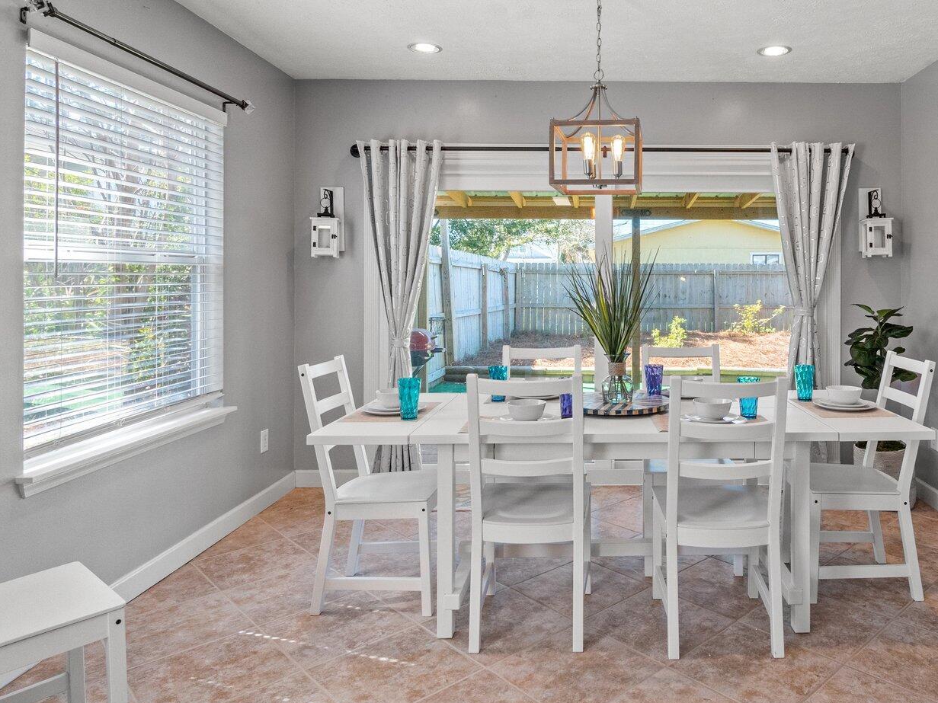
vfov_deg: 56.3
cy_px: 276
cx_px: 608
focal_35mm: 24
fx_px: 650
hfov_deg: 70.0
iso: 800
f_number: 8
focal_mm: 10
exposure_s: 1/4
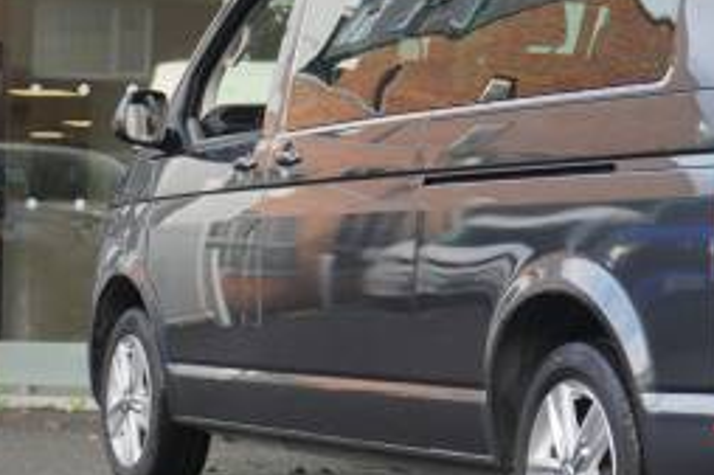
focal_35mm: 132
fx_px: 2621
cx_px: 745
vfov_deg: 10.3
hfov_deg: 15.2
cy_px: 157
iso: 100
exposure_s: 1/60
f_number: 5.6
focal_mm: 35
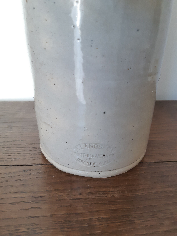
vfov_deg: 67.3
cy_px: 118
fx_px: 177
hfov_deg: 53.1
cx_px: 88
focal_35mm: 26
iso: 160
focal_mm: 3.93
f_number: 1.7
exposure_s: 1/50
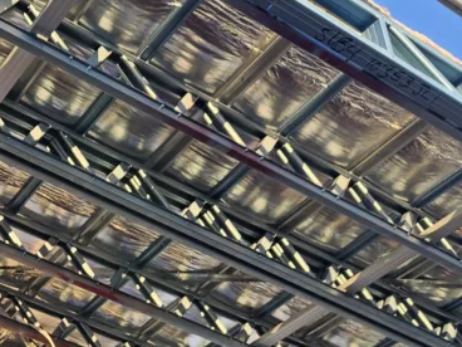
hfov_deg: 26.9
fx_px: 854
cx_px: -87
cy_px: 422
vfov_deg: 21.2
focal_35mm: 64
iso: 25
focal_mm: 5.4
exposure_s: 1/141
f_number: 1.8
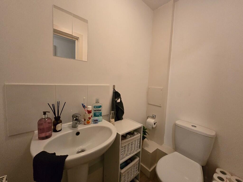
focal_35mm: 13
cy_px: 91
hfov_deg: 106.2
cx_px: 122
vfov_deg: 89.9
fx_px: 91
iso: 800
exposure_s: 1/50
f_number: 2.2
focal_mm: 2.2
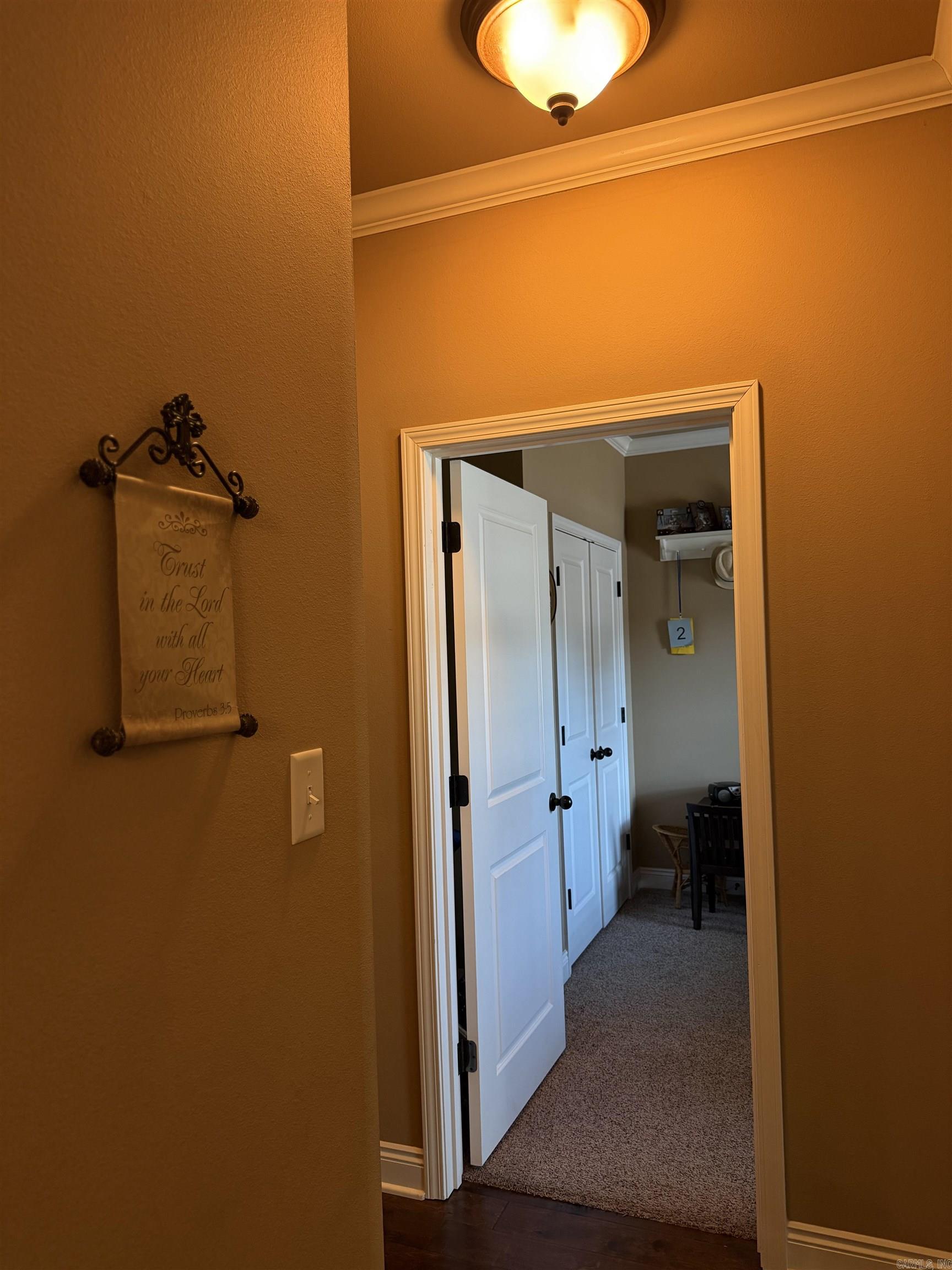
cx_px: 476
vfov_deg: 71.6
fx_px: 880
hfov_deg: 56.8
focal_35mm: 24
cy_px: 635
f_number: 1.78
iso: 320
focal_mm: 6.76
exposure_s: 1/60
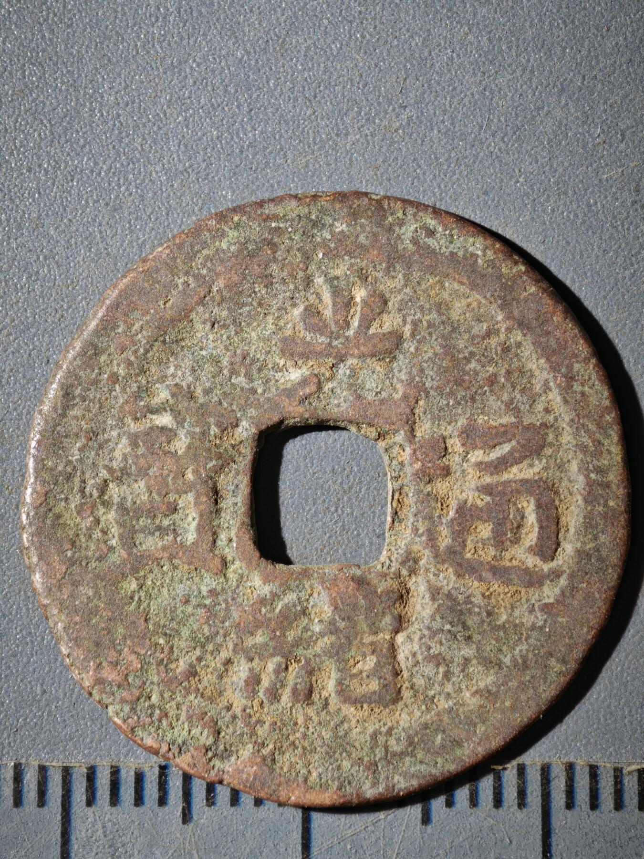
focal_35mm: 108
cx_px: 322
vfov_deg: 18.2
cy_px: 430
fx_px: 2679
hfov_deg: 13.7
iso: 125
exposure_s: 1/94.4
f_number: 2
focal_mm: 9
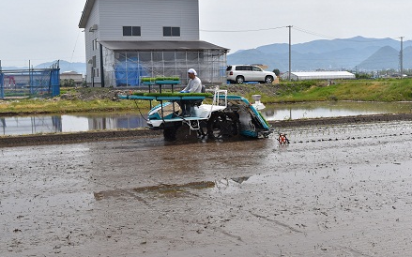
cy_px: 121
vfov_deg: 27.4
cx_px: 204
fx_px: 528
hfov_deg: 42.7
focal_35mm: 47
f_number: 10
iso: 200
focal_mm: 30
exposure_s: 1/400
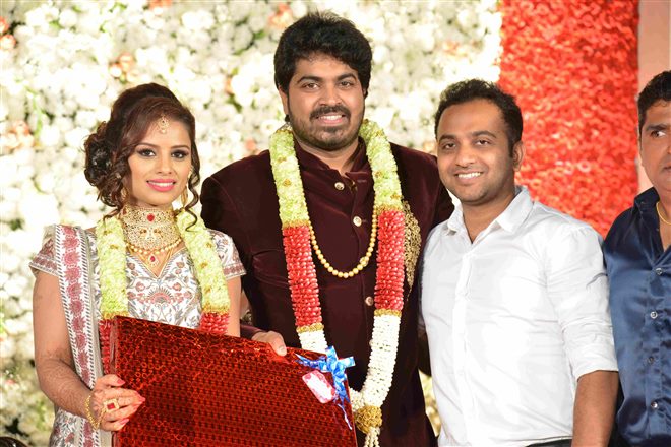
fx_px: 1957
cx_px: 336
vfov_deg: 13.0
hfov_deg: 19.5
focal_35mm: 105
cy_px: 224
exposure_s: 1/60
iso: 640
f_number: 5.6
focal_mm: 105
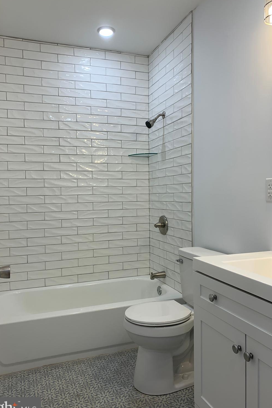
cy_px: 208
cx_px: 131
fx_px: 317
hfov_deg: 46.4
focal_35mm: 28
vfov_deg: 65.5
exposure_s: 1/120
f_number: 1.8
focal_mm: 4.25
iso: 40
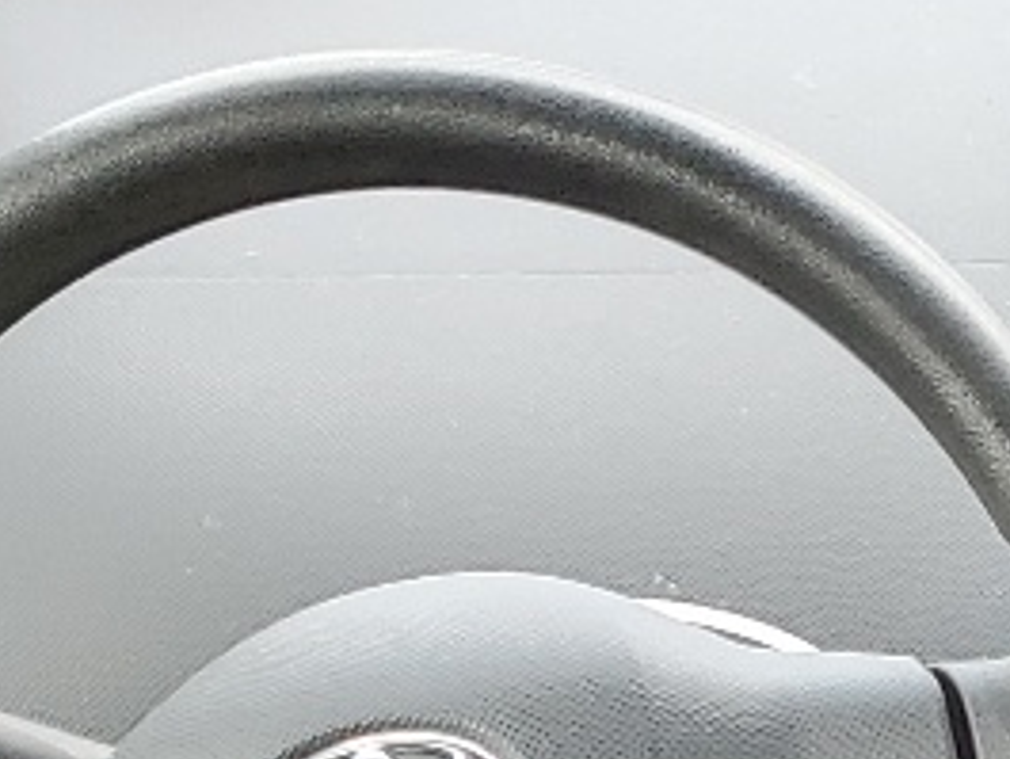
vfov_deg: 8.5
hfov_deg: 11.6
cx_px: 1826
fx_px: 4583
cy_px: 1945
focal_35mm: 157
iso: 50
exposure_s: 1/156
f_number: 1.5
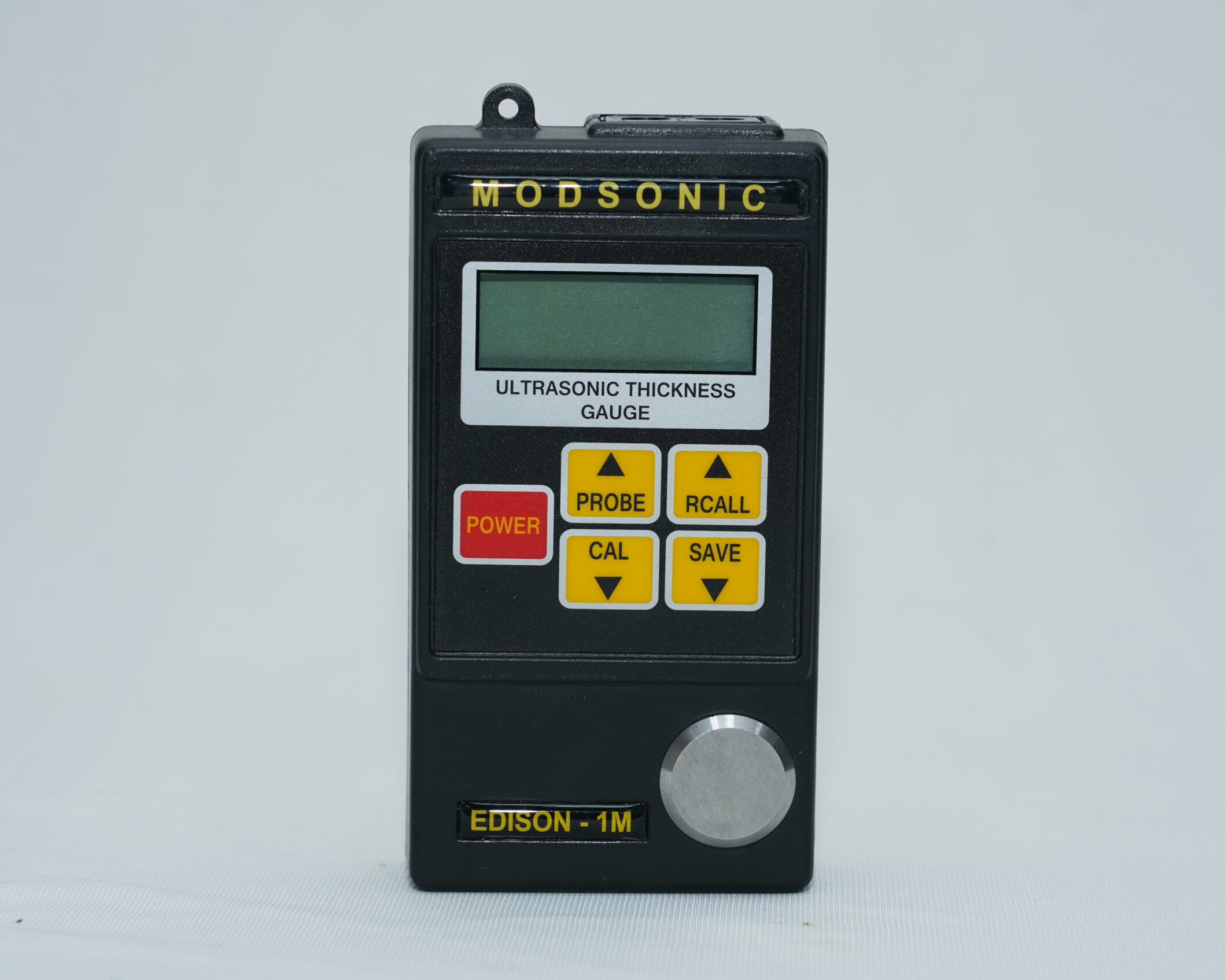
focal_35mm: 118
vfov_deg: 13.1
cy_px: 490
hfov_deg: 16.3
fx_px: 4278
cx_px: 645
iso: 400
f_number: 8
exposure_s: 1/100
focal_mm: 104
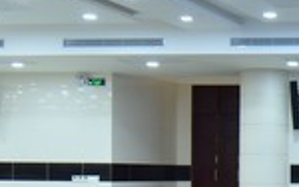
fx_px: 864
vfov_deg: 12.2
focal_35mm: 106
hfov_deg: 16.4
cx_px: 542
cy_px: 183
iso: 1250
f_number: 4.5
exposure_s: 1/125
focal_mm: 24
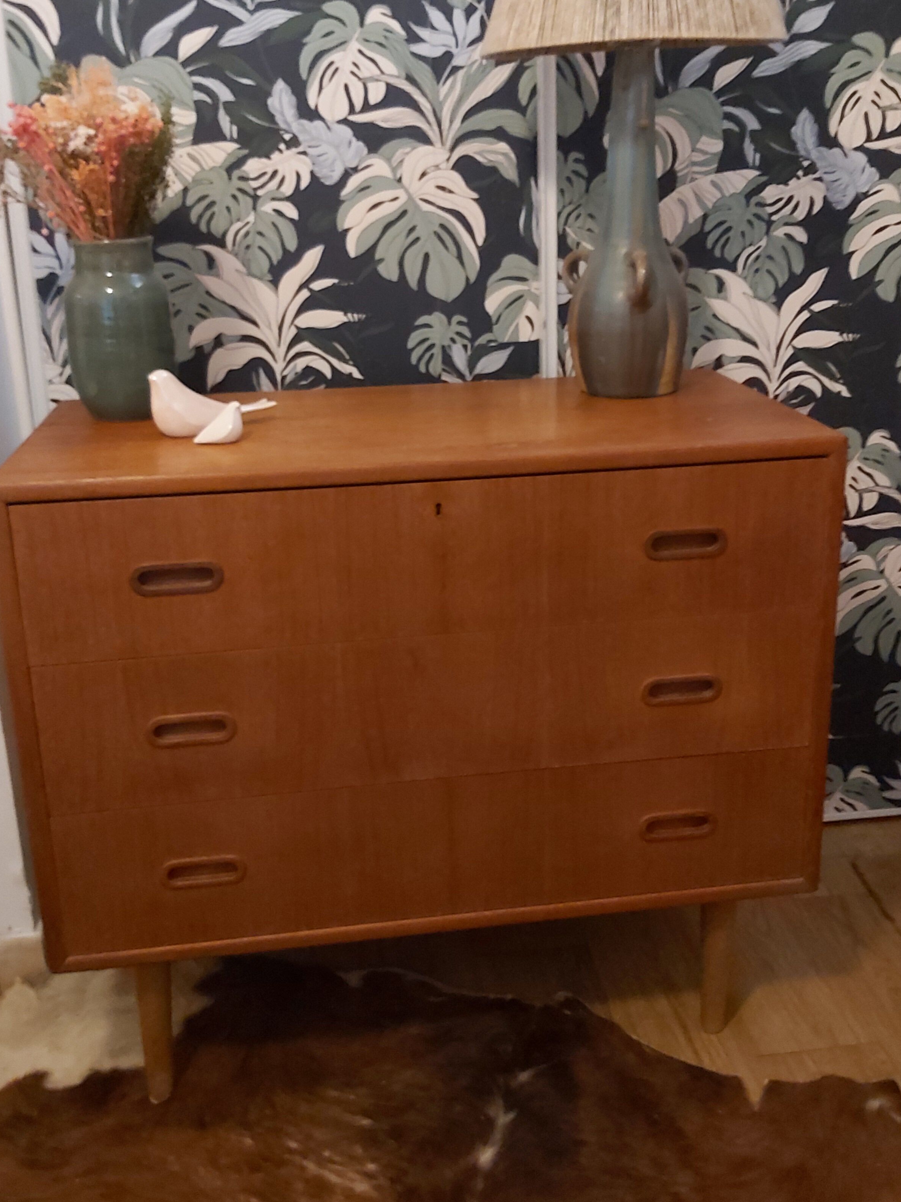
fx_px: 1145
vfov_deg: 55.0
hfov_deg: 42.9
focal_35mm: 33
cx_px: 467
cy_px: 490
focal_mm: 3.92
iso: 1000
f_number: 1.7
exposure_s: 1/17
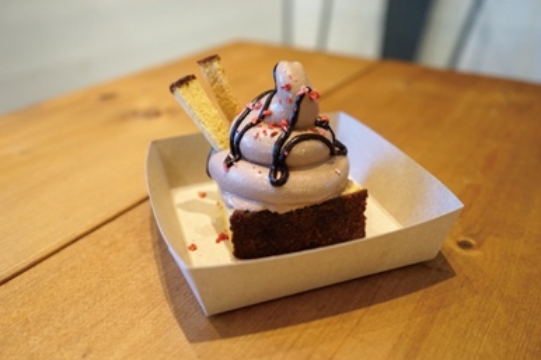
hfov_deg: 63.7
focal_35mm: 29
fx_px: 436
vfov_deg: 44.9
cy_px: 181
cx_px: 269
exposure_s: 1/60
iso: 1250
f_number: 4
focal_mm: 28
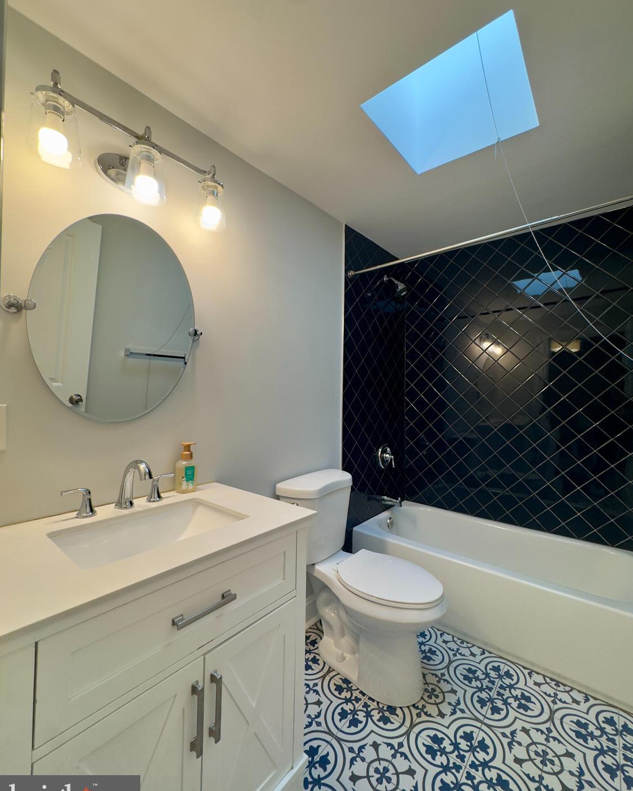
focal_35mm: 15
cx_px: 325
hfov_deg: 84.0
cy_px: 387
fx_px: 351
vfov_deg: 96.8
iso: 160
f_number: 2.2
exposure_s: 1/120
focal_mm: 2.22
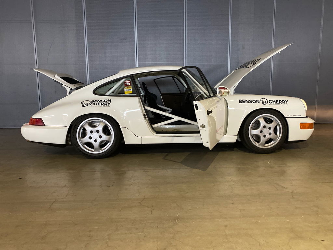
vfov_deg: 53.1
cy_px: 125
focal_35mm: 26
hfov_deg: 67.3
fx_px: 250
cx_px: 166
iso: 500
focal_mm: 4.25
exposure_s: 1/30
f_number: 1.8
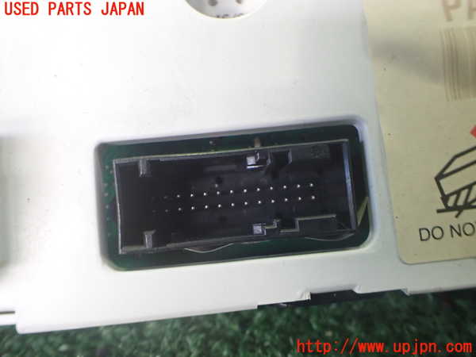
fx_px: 413
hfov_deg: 60.0
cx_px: 238
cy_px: 178
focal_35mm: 30
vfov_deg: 46.8
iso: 800
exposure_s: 1/100
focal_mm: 5.4
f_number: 2.3
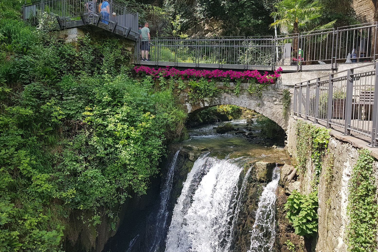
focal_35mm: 28
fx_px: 294
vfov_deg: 46.4
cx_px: 191
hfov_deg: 65.5
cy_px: 127
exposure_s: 1/776
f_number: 1.7
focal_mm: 4.2
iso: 50
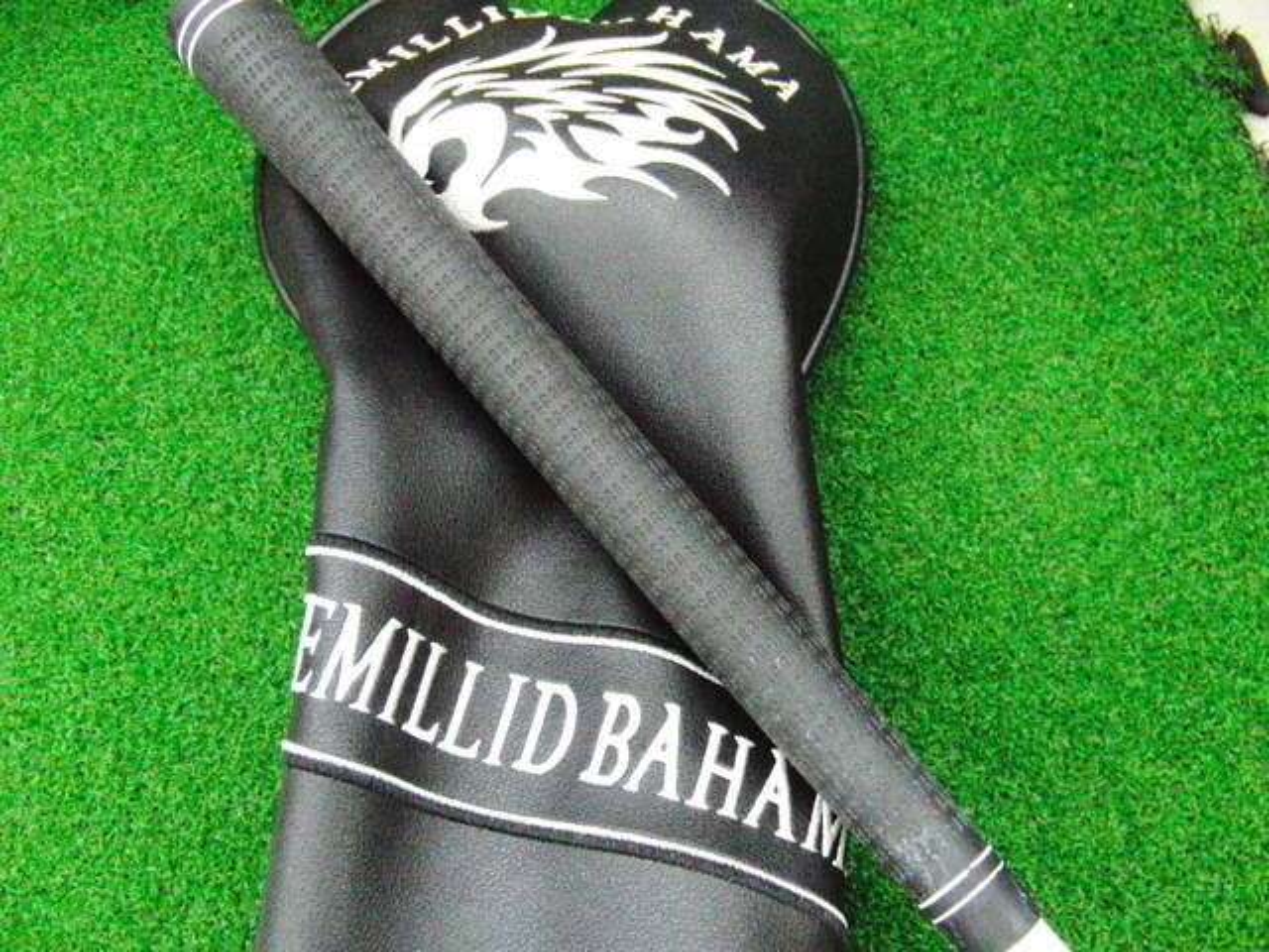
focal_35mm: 37
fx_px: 1356
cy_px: 476
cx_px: 634
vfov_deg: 38.7
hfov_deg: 50.1
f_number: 3.6
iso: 3200
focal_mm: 6.42
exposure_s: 1/160
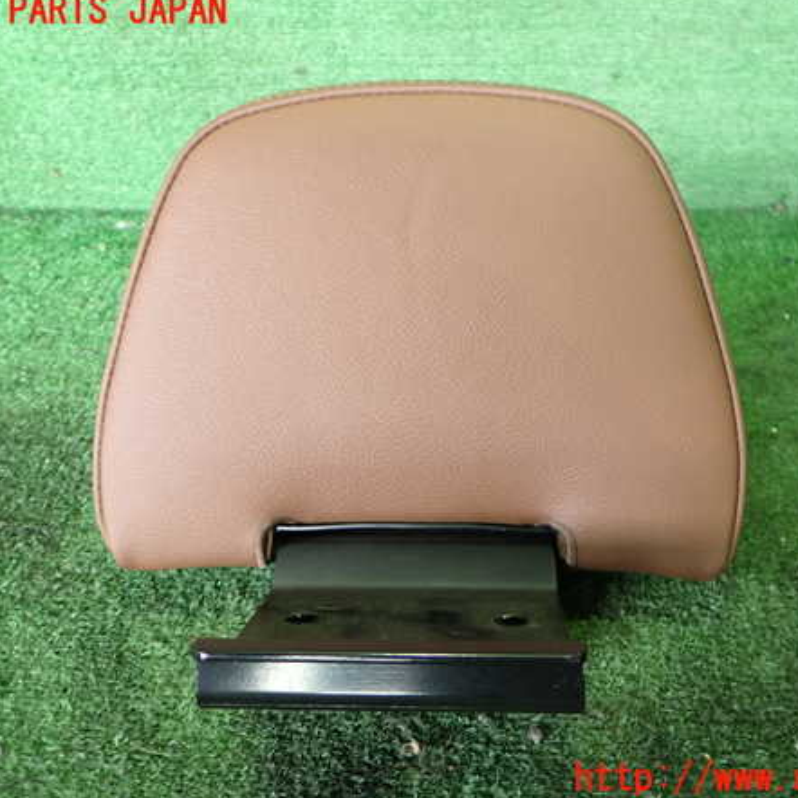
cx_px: 441
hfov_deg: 46.0
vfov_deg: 46.0
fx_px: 939
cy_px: 395
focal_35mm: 36
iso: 320
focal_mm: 5.4
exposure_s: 1/30
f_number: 2.3
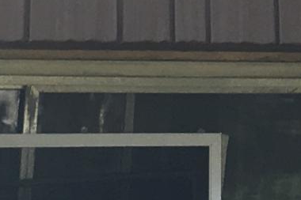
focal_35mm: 238
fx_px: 1989
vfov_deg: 5.4
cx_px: 624
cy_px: -396
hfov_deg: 8.2
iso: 25
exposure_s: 1/152
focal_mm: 4.15
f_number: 2.2
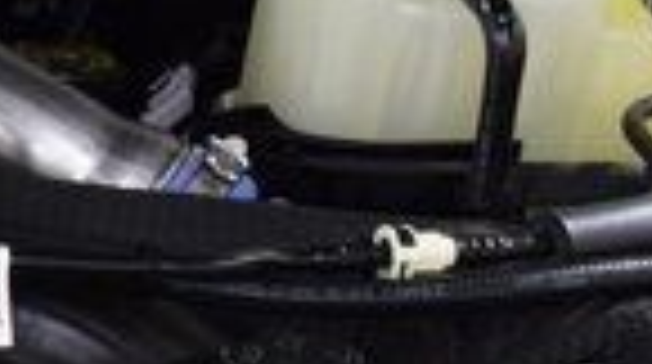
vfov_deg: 7.2
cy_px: 155
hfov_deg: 11.7
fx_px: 2882
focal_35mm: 167
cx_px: -630
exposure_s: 1/60
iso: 1600
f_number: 3.5
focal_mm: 24
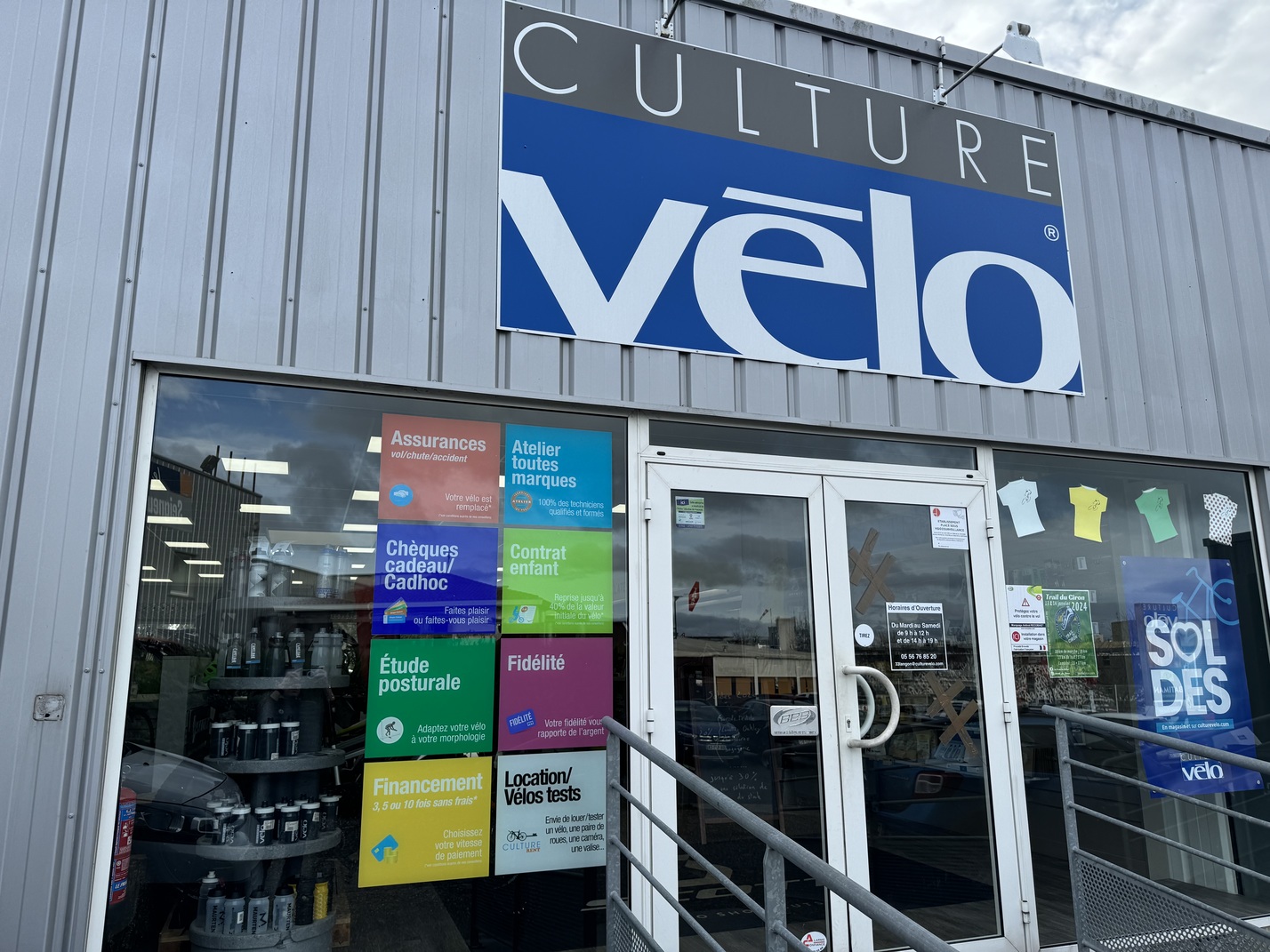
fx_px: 881
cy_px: 476
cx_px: 635
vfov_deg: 56.8
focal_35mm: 24
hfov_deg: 71.6
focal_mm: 6.86
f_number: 1.78
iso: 80
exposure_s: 1/1524
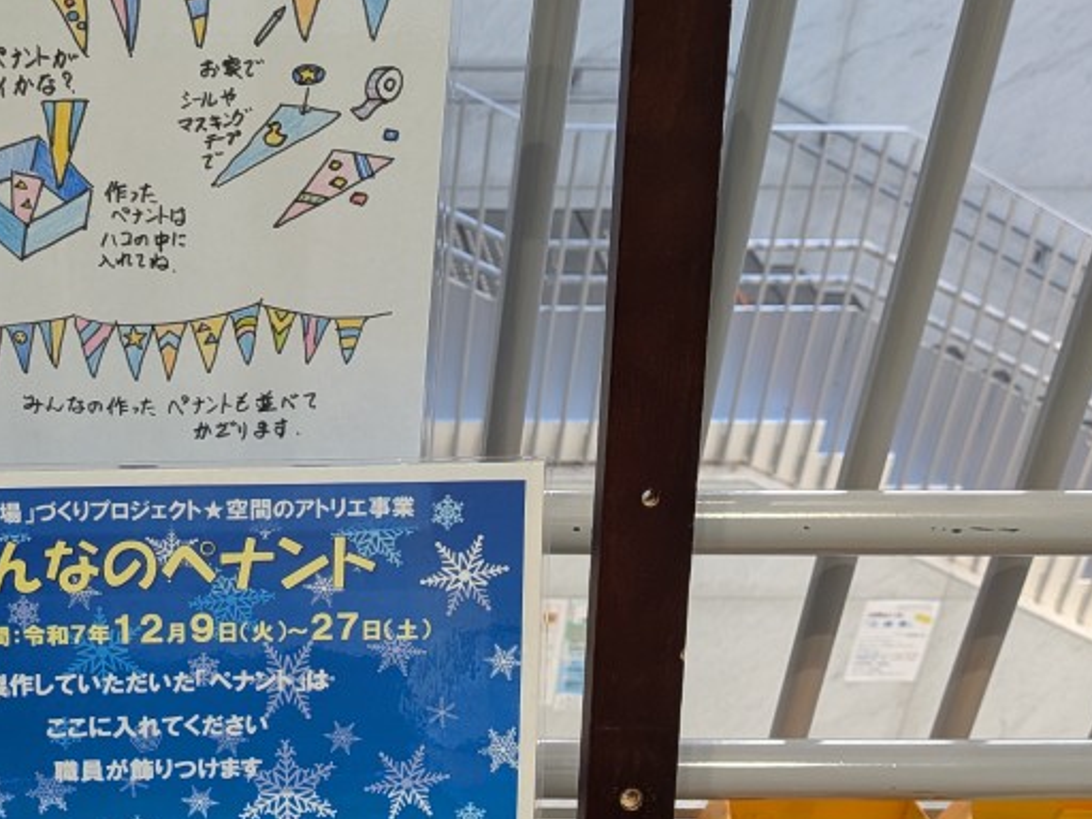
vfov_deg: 30.2
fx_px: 1514
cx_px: 196
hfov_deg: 38.0
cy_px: 491
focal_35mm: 48
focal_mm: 4.53
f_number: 1.7
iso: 183
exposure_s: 1/100
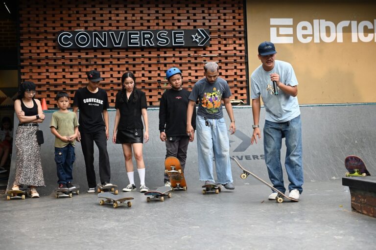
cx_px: 188
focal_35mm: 61
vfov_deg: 22.2
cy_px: 125
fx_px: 637
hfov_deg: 32.9
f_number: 4
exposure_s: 1/2000
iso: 1250
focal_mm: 61
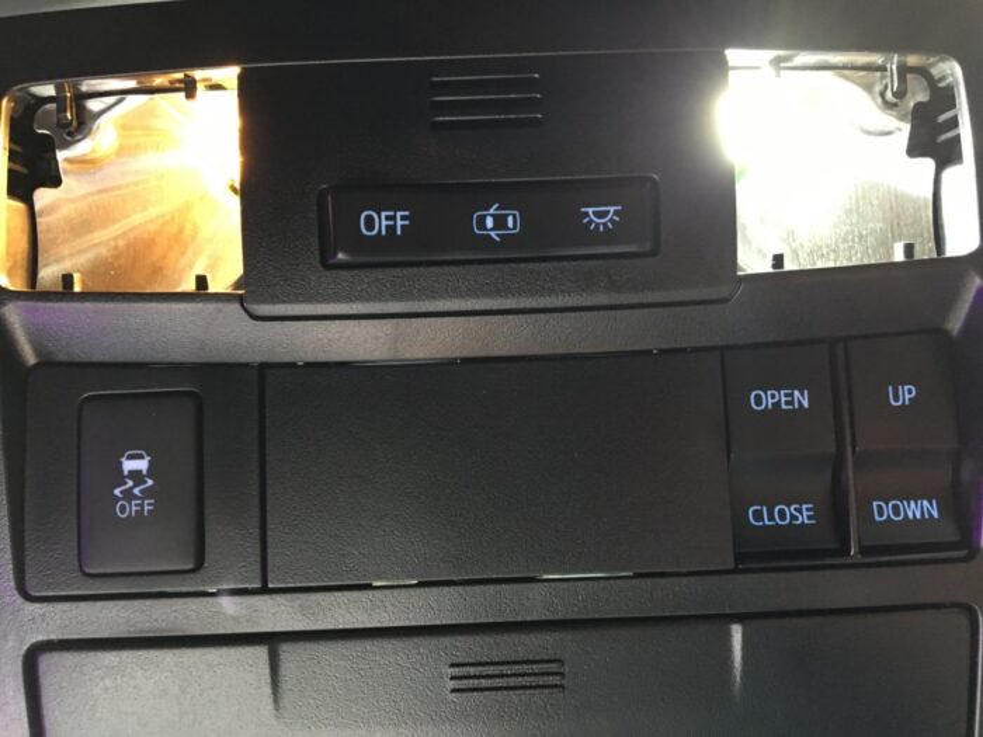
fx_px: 824
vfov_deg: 48.2
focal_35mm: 29
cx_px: 492
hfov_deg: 61.7
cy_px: 368
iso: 200
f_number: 2.2
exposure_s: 1/30
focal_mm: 4.15
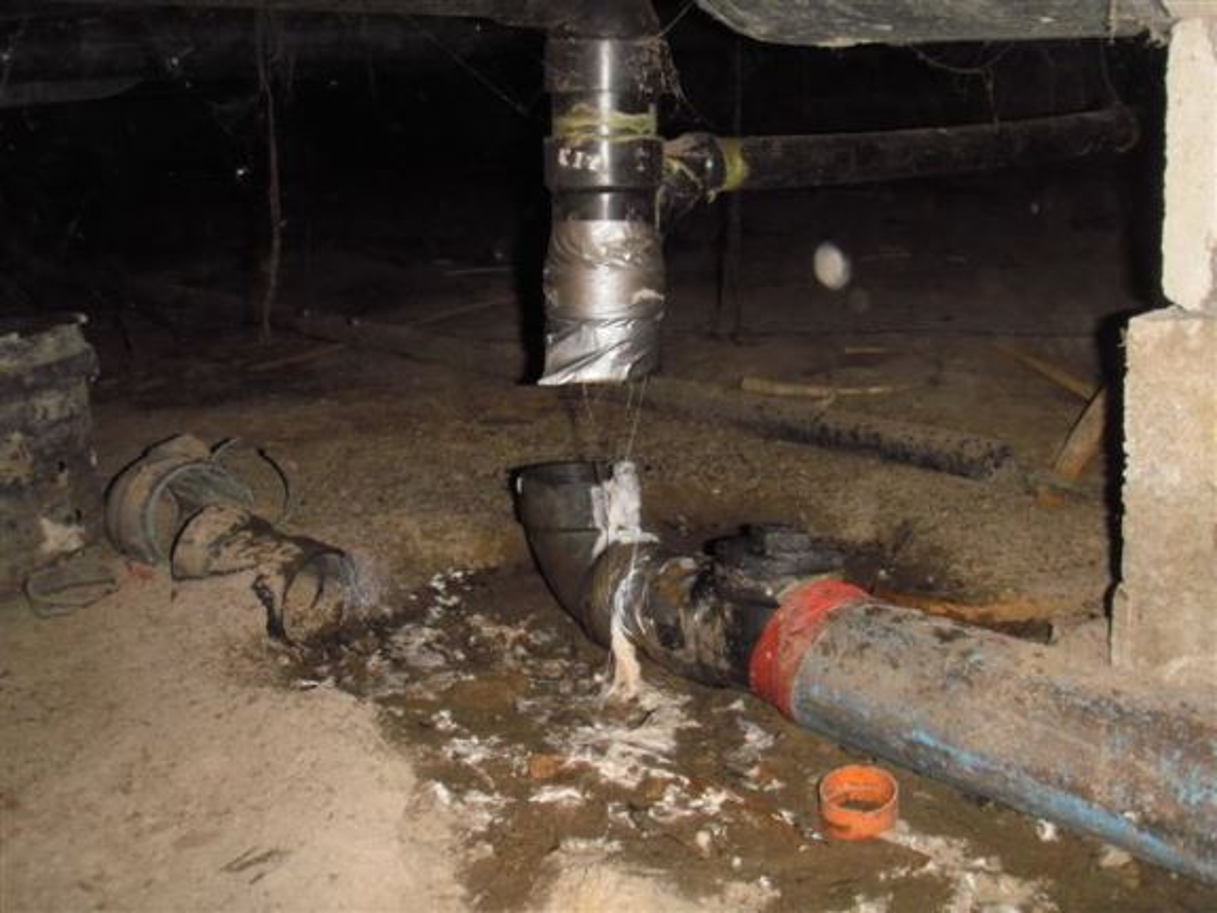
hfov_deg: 49.0
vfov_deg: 37.7
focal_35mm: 38
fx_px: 1336
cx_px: 608
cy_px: 456
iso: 125
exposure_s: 1/30
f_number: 3.5
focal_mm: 6.7
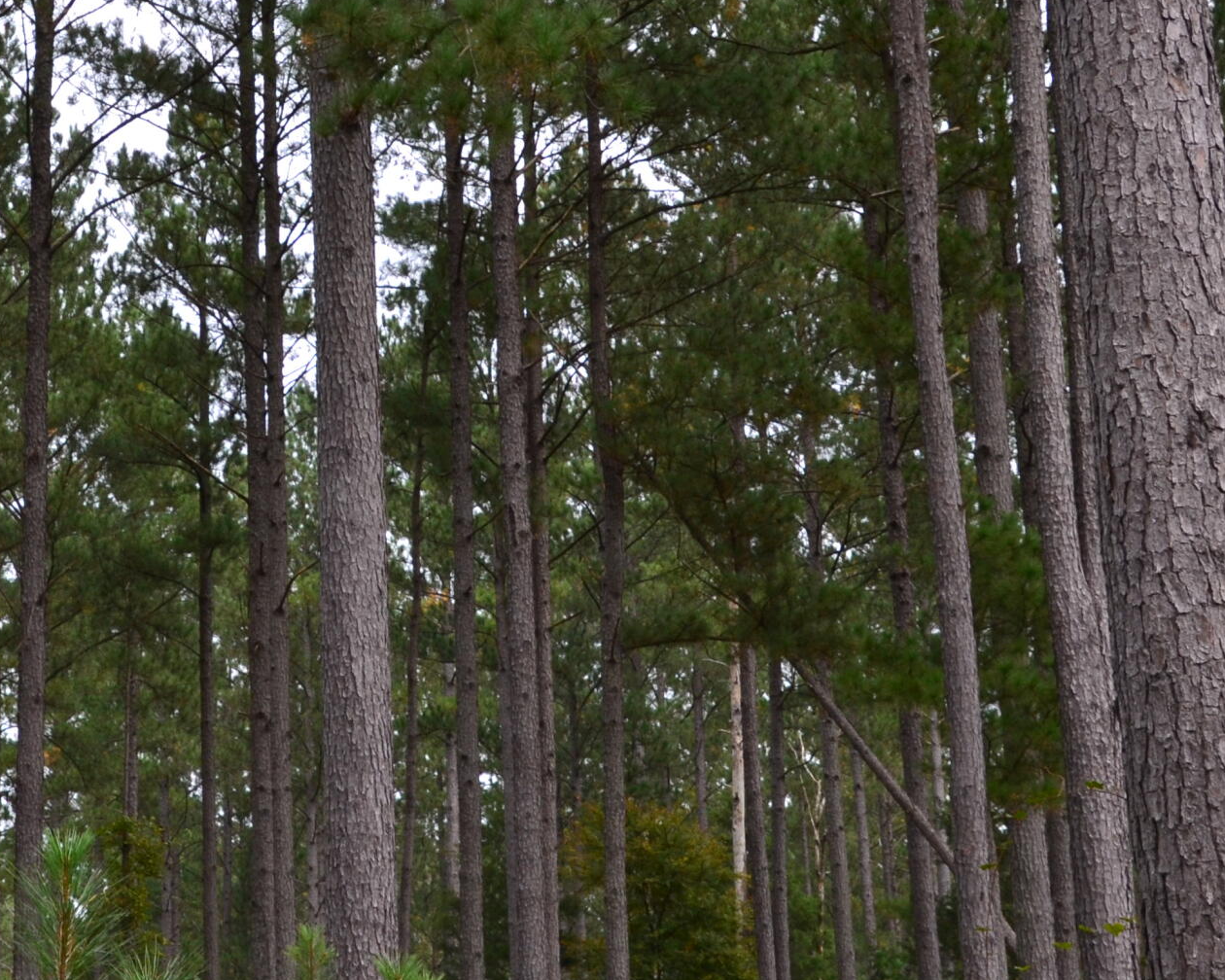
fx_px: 2796
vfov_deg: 19.8
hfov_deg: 24.1
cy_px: 299
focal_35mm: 77
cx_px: 142
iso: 400
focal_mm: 23
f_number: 9
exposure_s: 1/160
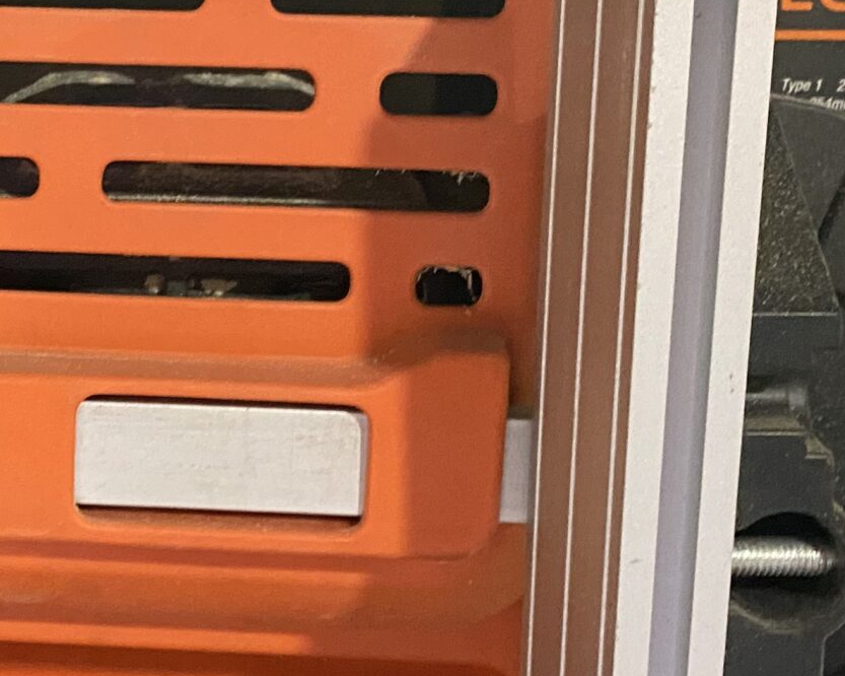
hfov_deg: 23.6
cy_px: 248
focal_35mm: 78
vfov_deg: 19.6
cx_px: 49
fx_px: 1950
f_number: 1.8
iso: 640
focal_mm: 4.25
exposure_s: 1/25
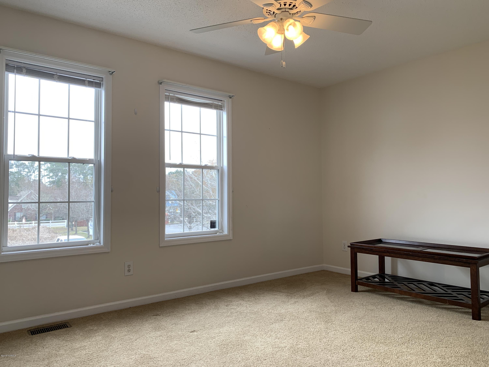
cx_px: 244
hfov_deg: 67.3
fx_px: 367
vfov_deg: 53.1
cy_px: 184
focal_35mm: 26
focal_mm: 4.25
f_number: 1.8
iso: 40
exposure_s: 1/120
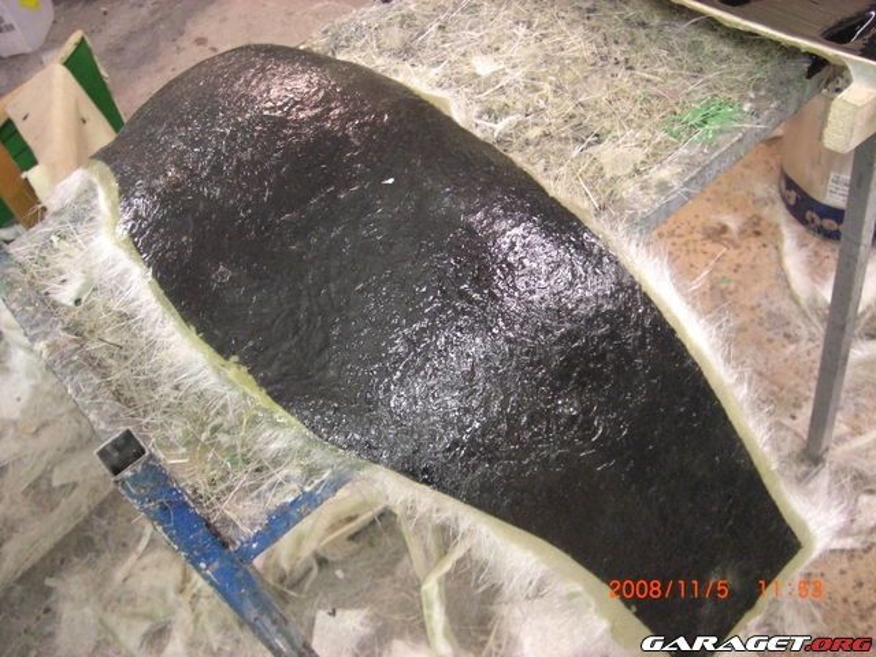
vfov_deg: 37.7
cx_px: 438
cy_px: 328
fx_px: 962
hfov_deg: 49.0
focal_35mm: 38
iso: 800
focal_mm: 7.9
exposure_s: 1/40
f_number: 2.8
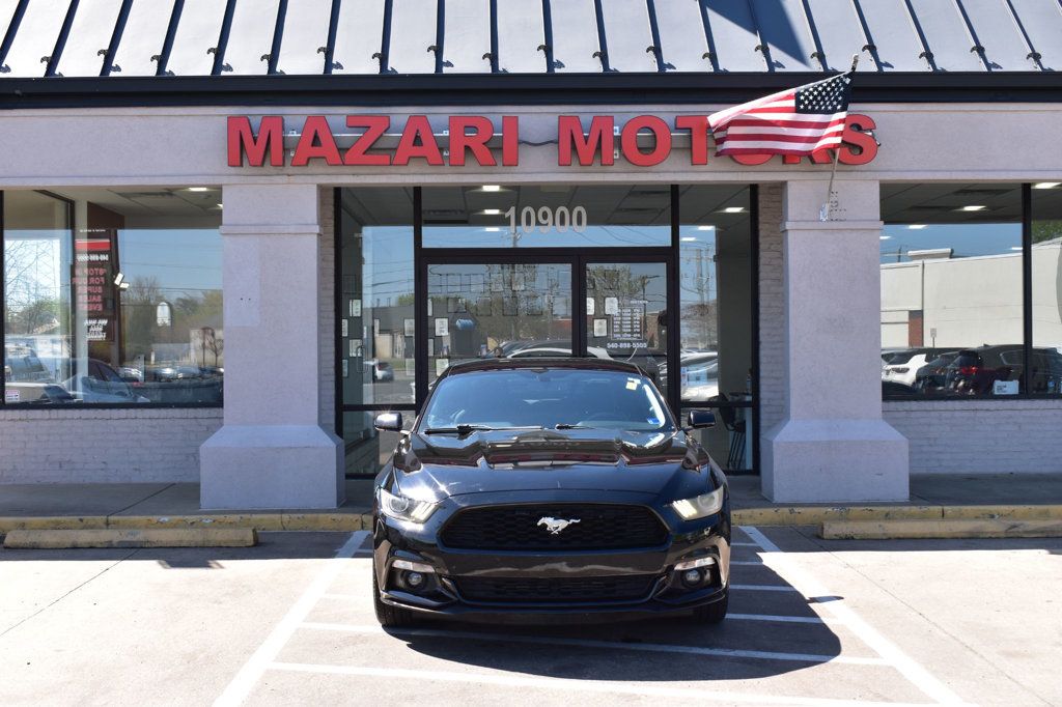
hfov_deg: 41.1
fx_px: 1415
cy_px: 354
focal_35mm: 48
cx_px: 531
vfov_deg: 28.1
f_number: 10
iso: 400
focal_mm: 32
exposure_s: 1/250
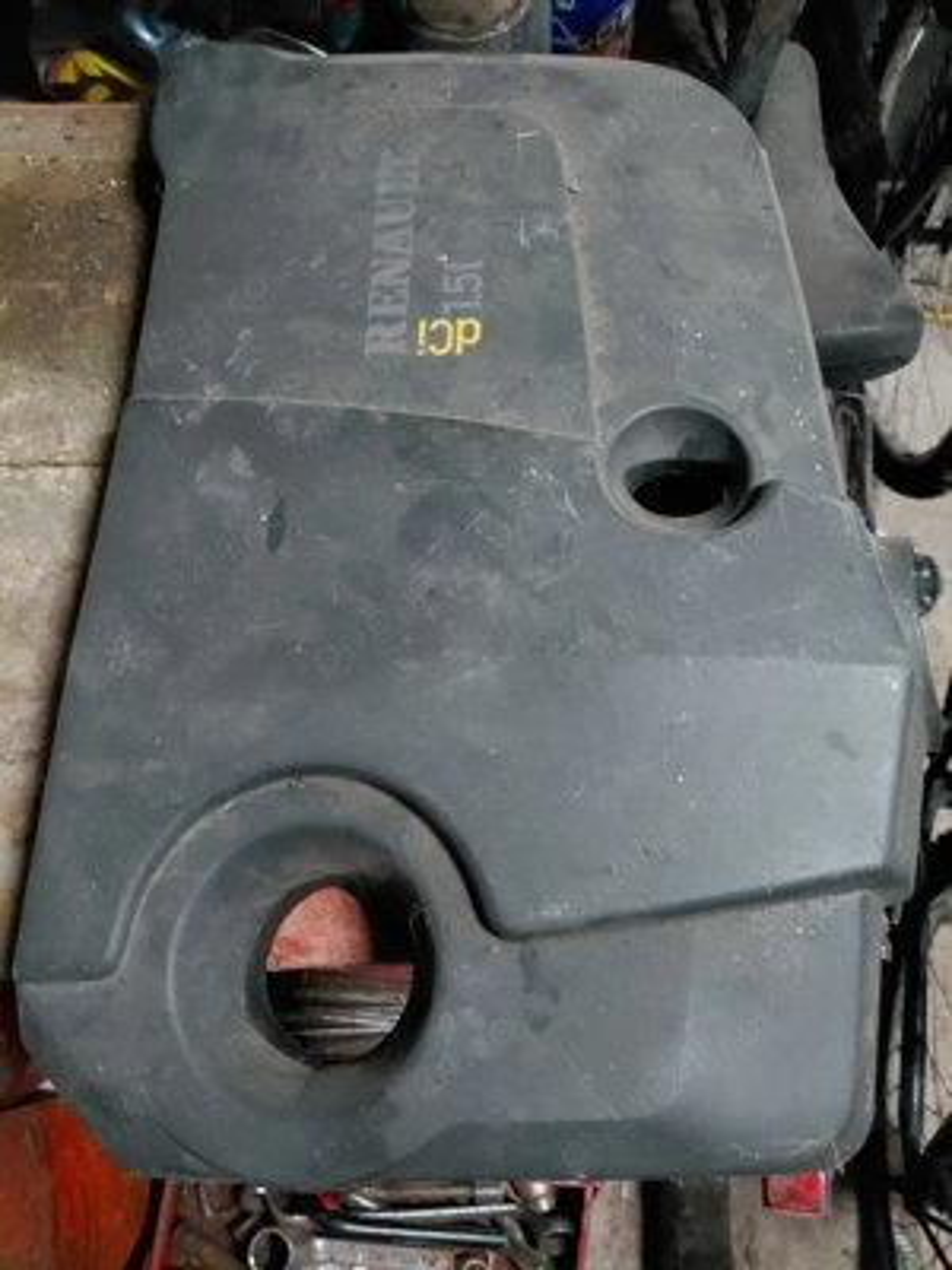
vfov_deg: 69.4
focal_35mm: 25
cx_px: 476
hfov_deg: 54.9
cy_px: 635
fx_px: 917
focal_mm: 4.69
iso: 1600
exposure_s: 1/24
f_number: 1.8
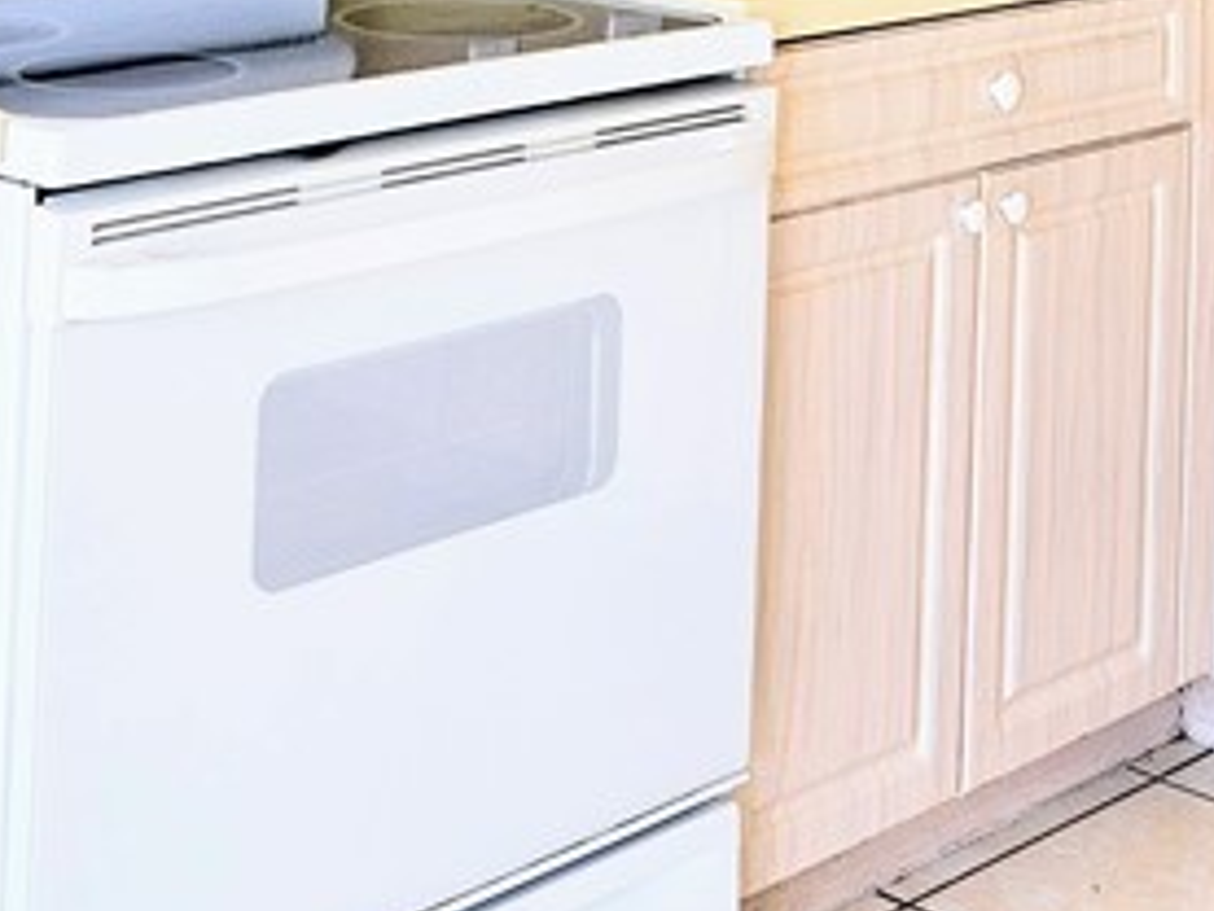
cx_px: 802
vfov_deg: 15.8
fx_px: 2982
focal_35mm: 85
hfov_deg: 22.9
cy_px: -508
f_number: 1.8
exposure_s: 1/147
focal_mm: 5.4
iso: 25
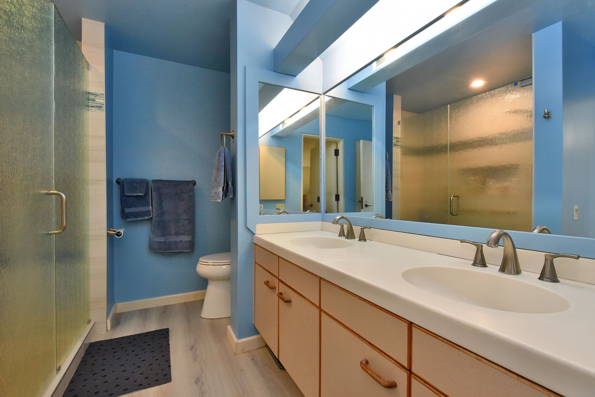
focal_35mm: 16
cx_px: 312
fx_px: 265
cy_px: 201
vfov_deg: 73.8
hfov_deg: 96.6
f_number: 16
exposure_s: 1/15
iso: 5000
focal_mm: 15
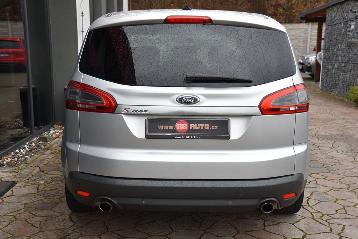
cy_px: 120
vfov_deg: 27.0
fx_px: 497
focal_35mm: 50
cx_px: 179
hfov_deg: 39.6
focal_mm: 50
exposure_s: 1/160
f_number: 6.3
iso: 500
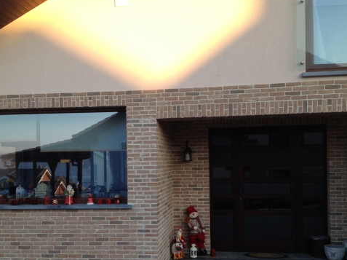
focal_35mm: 47
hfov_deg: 40.5
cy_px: 165
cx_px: 169
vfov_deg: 30.7
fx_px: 471
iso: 50
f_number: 2.4
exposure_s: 1/219
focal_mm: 4.28
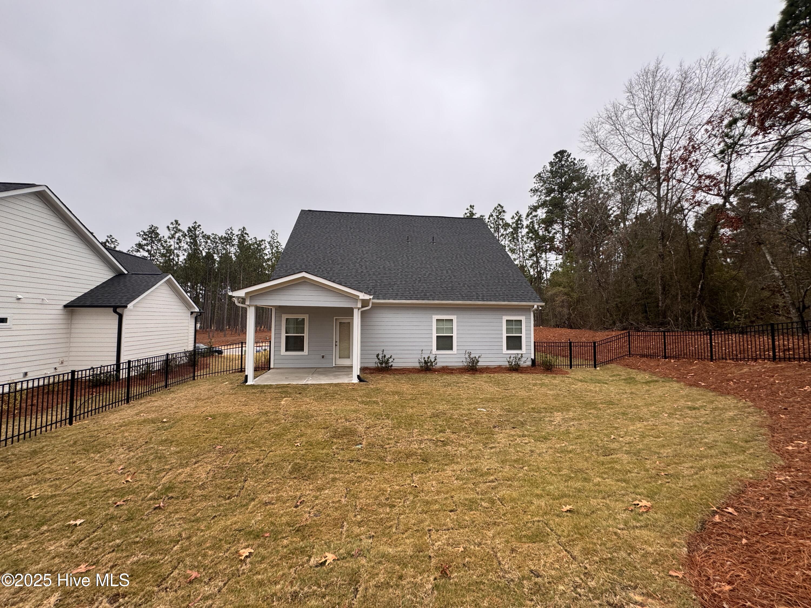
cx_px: 406
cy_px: 304
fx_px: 328
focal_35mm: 14
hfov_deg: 102.1
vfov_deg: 85.7
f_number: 2.2
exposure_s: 1/265
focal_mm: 2.22
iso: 40
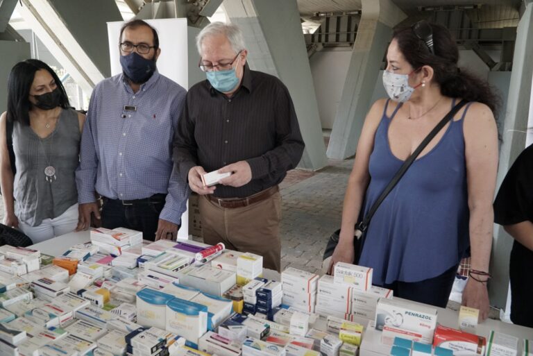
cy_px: 178
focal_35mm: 27
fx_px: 400
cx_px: 266
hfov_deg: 67.4
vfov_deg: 48.0
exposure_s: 1/250
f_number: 6.3
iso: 2000
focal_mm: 18
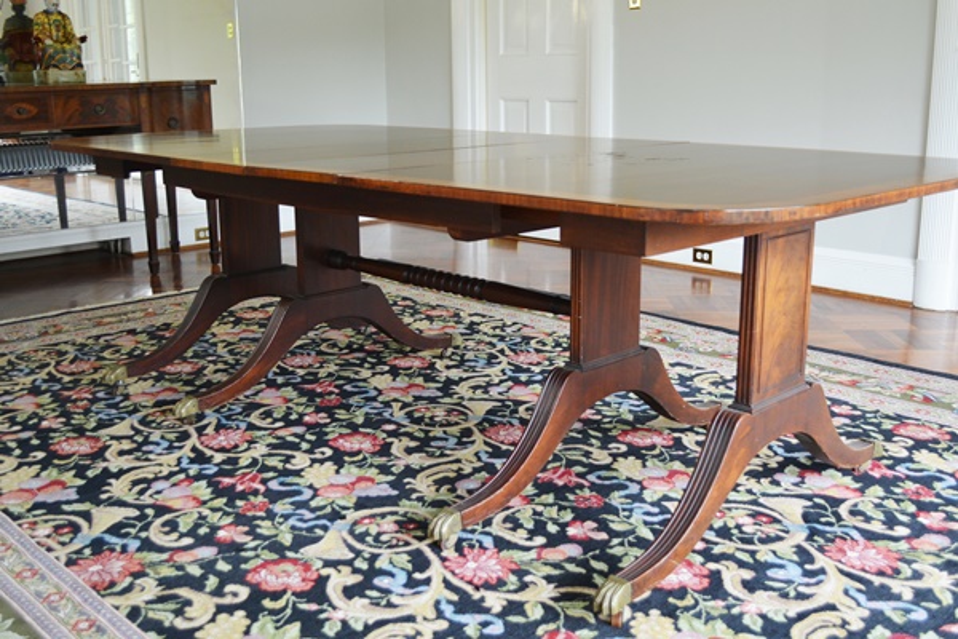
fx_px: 878
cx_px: 479
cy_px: 320
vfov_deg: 40.0
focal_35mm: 33
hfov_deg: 57.2
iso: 640
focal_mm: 22
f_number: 4
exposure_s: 1/60
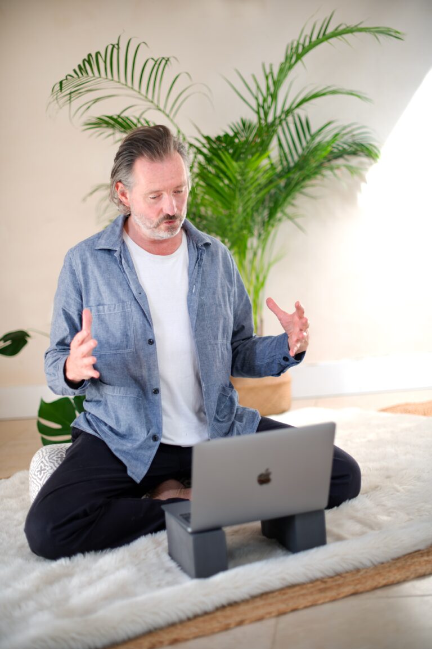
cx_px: 216
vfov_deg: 39.6
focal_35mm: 50
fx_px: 901
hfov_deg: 27.0
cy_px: 324
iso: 640
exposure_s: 1/1250
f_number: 1.8
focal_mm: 50
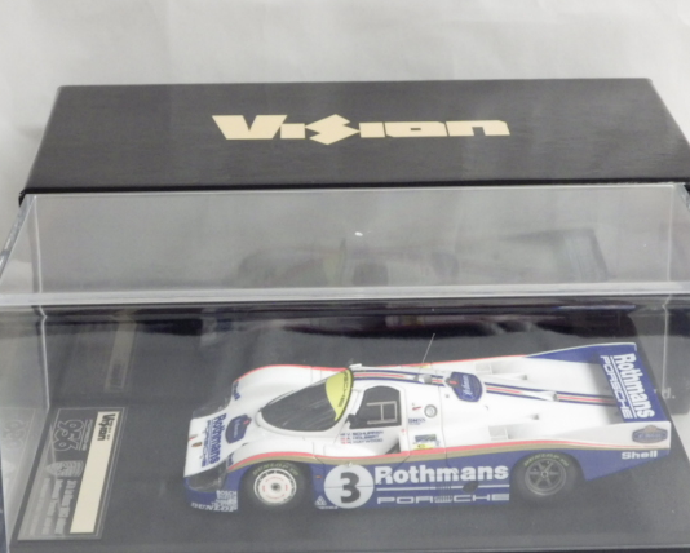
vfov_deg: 18.5
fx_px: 1696
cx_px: 358
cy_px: 306
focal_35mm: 83
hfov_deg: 23.0
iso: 800
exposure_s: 1/30
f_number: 4.2
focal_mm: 12.8
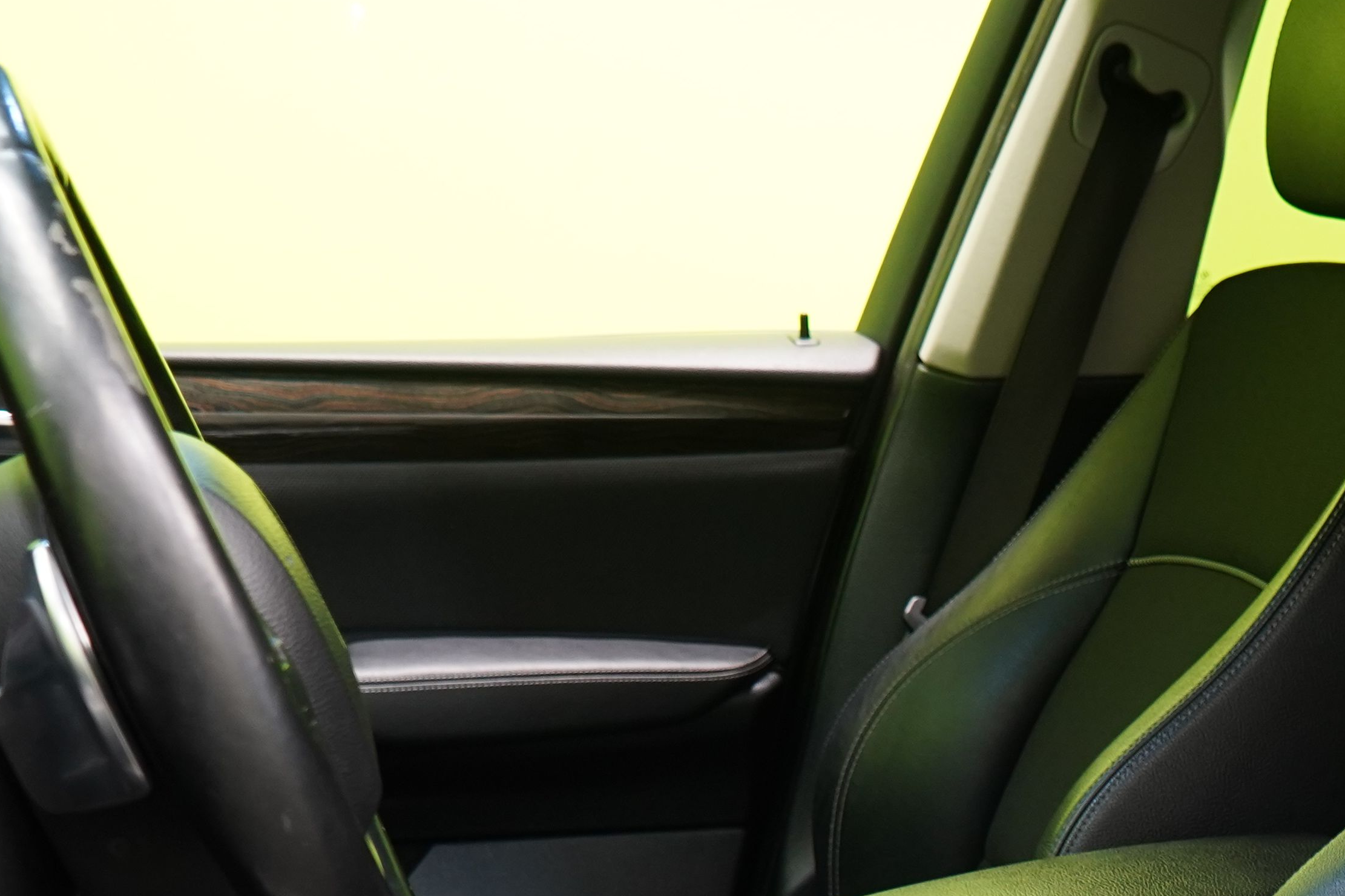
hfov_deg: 24.6
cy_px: 999
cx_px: 1120
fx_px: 3026
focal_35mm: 81
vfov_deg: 16.3
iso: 1250
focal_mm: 30
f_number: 5
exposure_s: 1/20
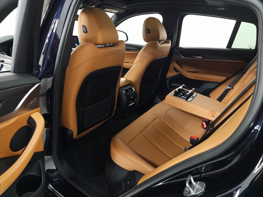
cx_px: 132
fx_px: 175
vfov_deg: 58.9
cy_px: 98
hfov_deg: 73.9
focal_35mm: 23
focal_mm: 6.3
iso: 320
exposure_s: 1/60
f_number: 1.7
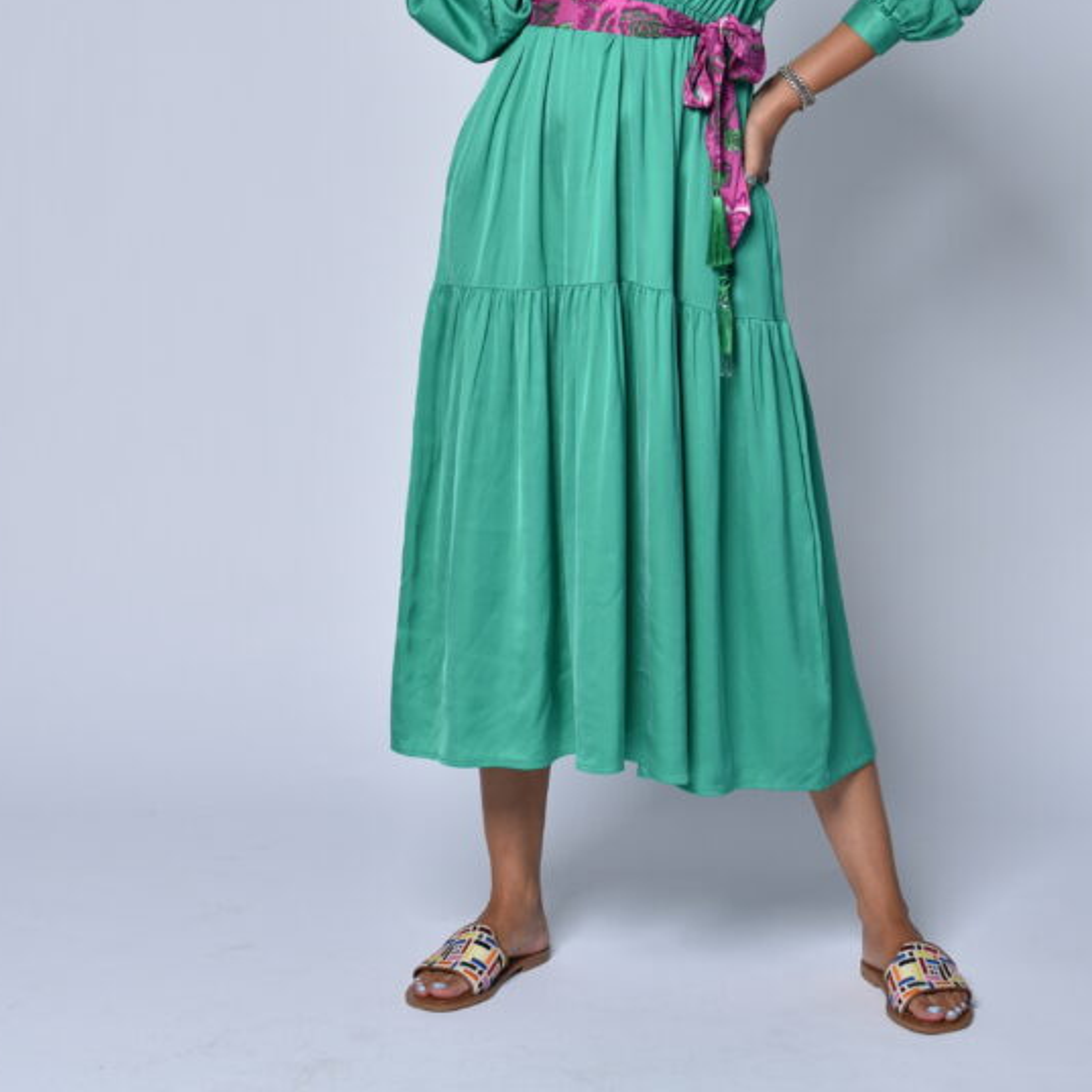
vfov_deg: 20.3
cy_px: 277
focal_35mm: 85
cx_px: 661
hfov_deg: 20.4
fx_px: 3027
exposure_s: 1/200
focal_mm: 35
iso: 100
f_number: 4.5
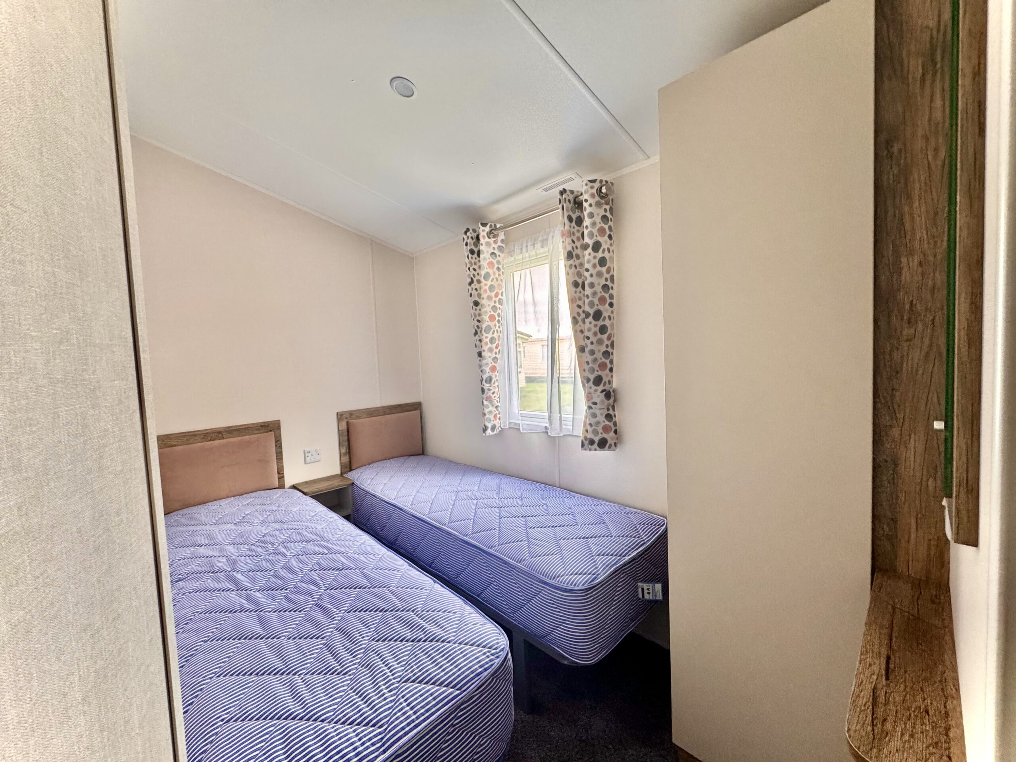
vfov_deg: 85.7
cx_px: 508
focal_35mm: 14
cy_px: 381
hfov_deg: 102.1
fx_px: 411
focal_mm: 2.22
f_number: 2.2
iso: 320
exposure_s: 1/99
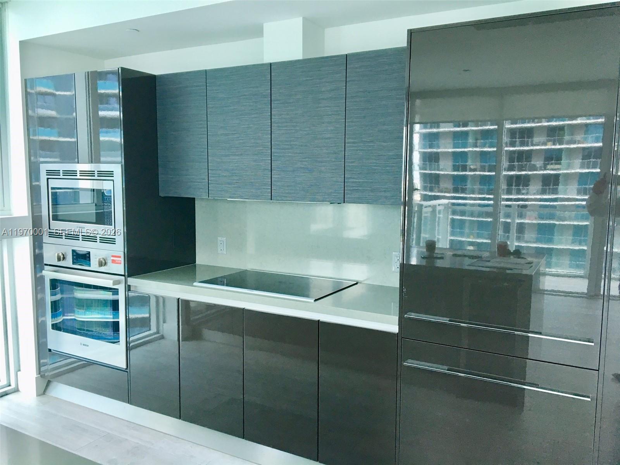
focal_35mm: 29
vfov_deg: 48.2
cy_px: 232
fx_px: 519
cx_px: 310
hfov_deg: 61.7
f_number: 2.2
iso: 40
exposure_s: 1/30
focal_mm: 4.15
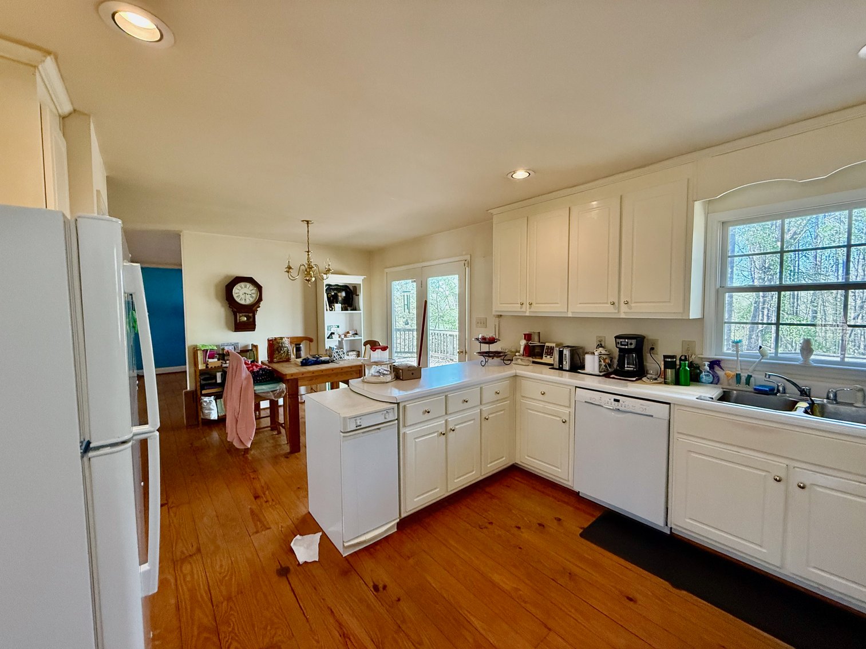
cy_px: 324
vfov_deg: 85.7
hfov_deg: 102.1
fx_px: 350
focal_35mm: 14
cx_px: 433
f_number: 2.2
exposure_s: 1/120
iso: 400
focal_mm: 2.22
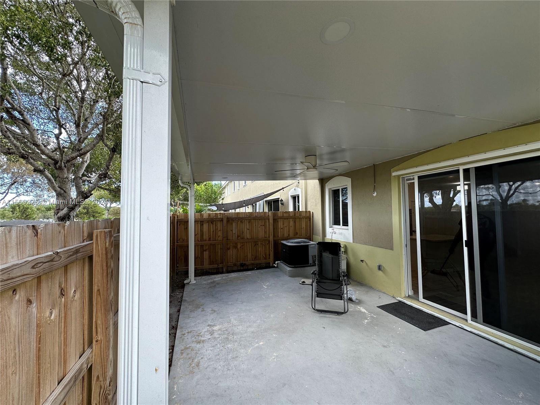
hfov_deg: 102.1
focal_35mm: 14
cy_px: 202
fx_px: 218
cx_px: 270
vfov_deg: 85.7
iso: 40
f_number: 2.2
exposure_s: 1/148
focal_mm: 2.22
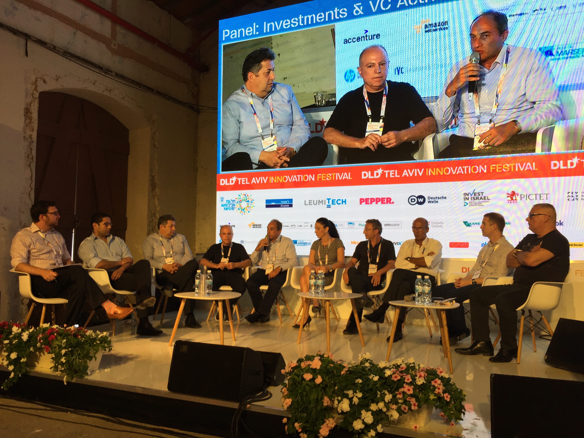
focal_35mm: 29
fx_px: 489
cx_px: 292
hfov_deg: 61.7
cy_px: 219
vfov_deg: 48.2
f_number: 2.2
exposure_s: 1/100
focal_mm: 4.15
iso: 50
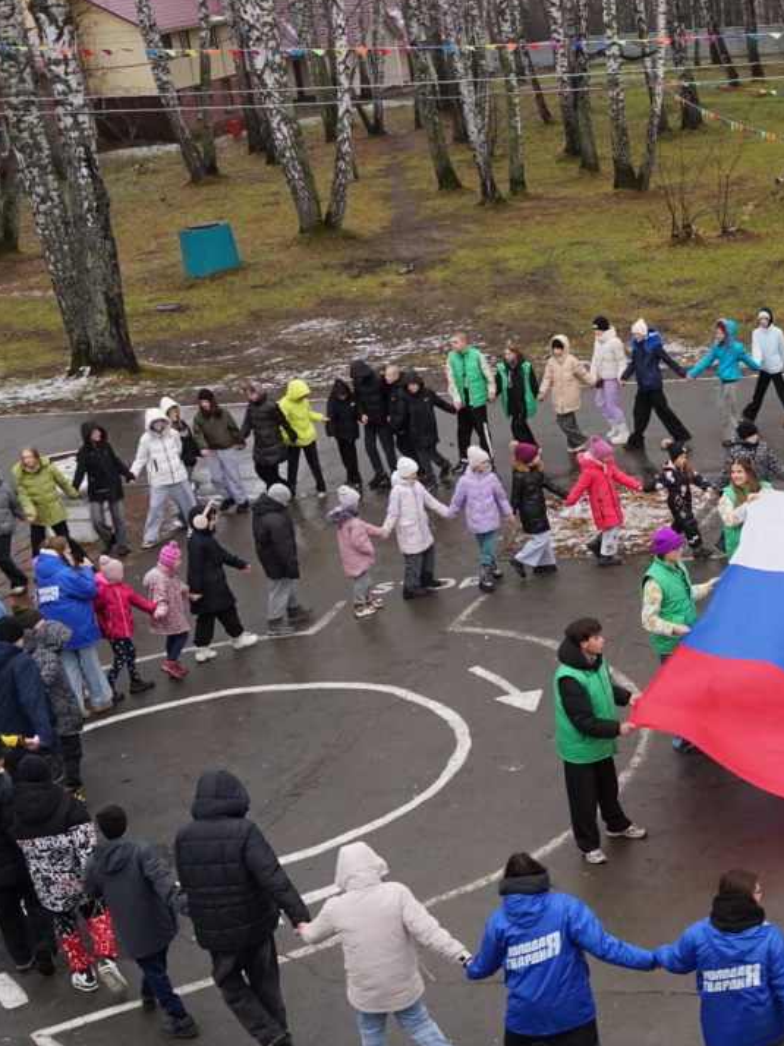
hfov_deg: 22.0
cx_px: 966
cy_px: 771
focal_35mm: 61
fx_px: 1843
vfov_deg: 31.2
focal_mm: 28
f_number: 8
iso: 1000
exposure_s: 1/125
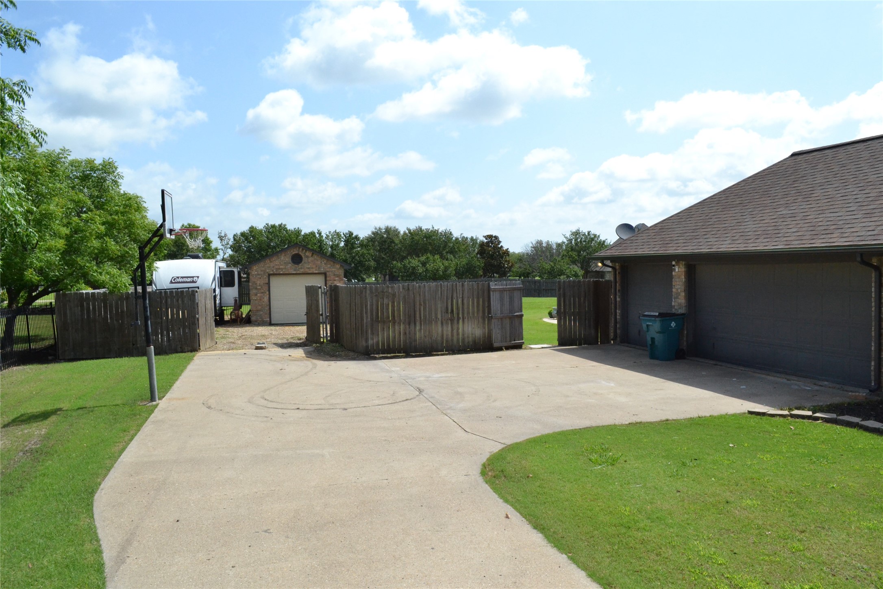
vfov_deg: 47.9
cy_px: 294
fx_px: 662
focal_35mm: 27
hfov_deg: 67.4
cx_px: 442
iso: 1600
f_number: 9
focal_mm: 18
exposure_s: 1/4000
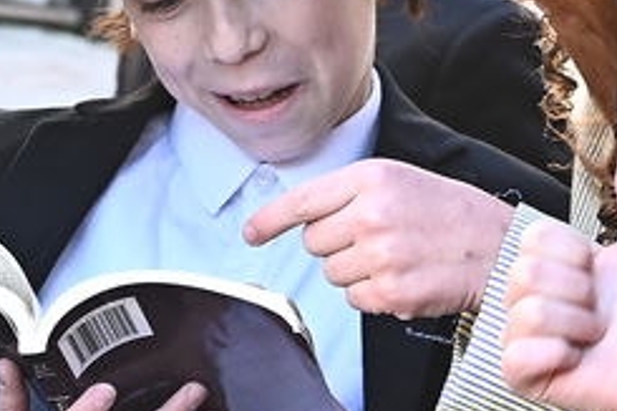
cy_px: 313
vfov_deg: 6.3
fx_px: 3717
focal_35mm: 217
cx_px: 410
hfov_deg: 9.5
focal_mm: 38
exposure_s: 1/200
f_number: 5
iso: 400
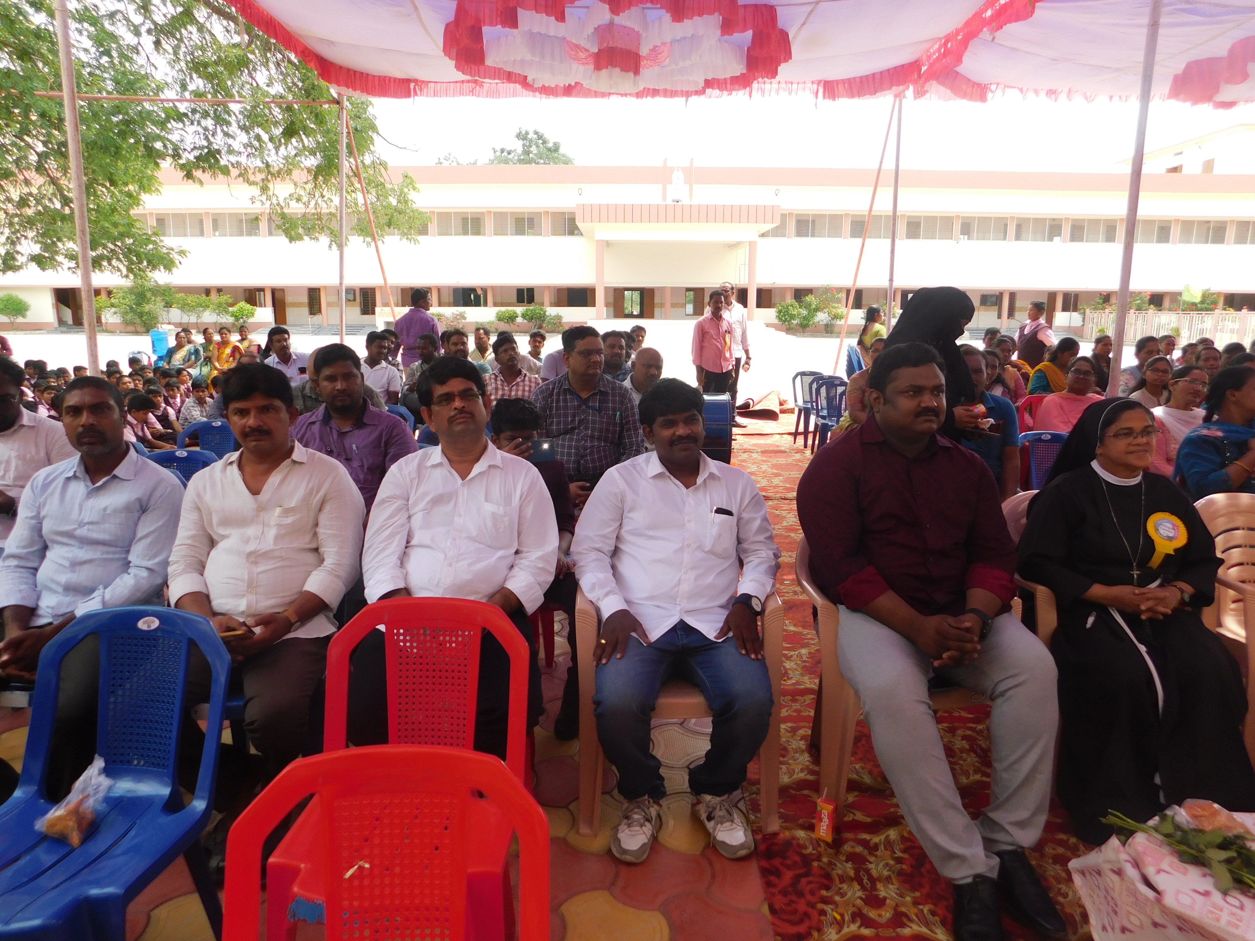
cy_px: 470
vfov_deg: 58.9
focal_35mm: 23
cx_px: 628
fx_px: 834
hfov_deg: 73.9
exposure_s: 1/400
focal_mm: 4
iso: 125
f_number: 3
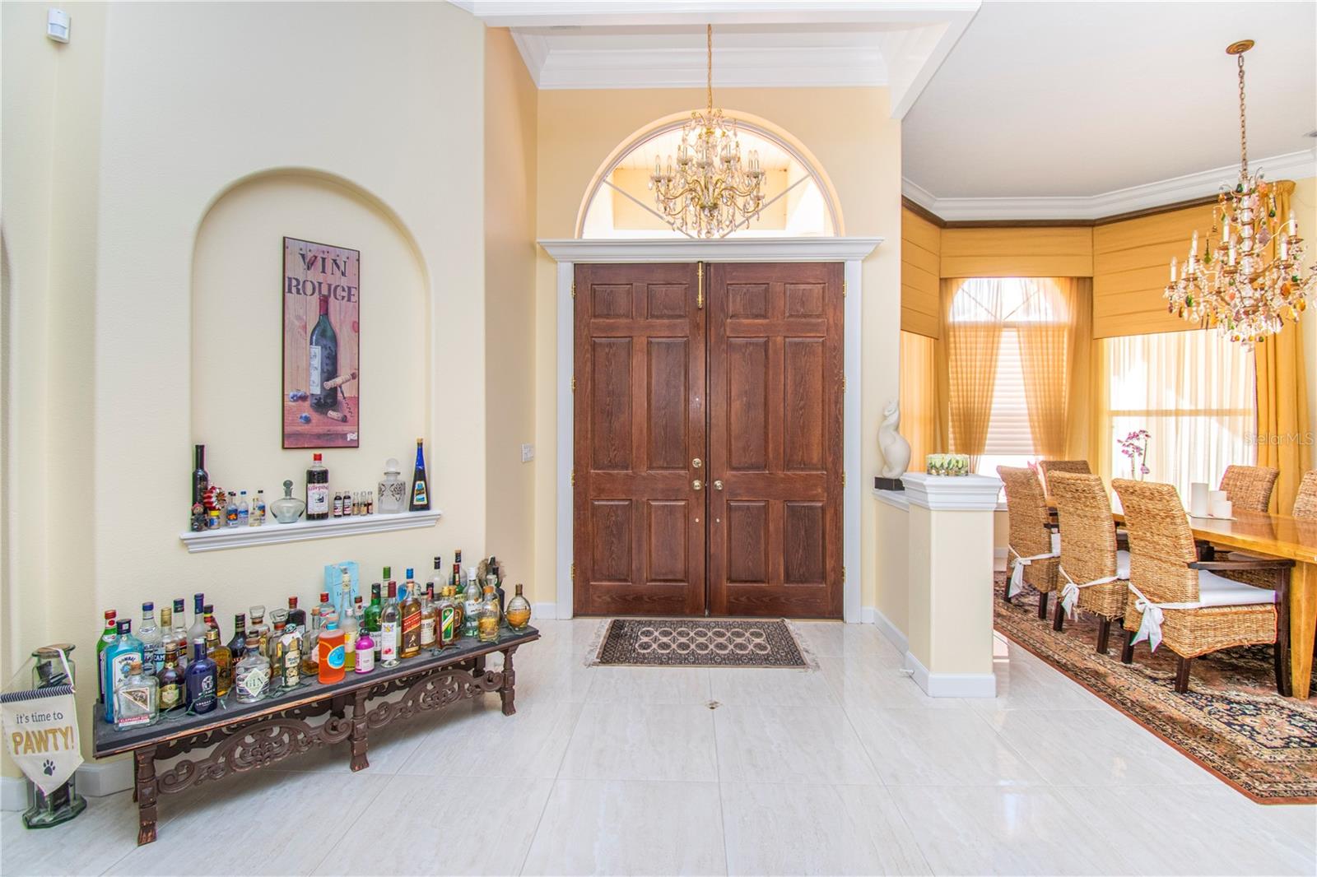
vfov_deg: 77.3
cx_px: 658
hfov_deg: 100.4
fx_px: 549
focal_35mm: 15
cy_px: 438
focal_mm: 10
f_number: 4.5
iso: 400
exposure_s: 1/80
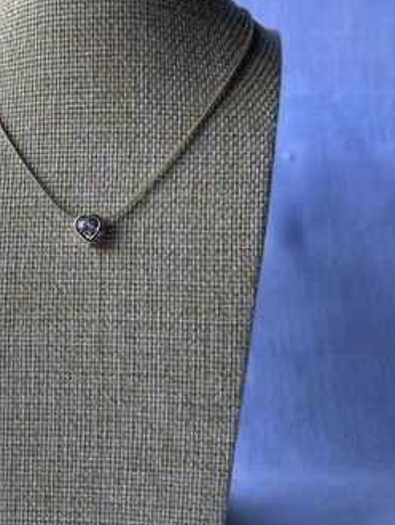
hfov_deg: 33.7
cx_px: 99
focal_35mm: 42
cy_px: 247
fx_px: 638
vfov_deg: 44.7
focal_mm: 4.2
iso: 40
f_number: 1.6
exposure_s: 1/121
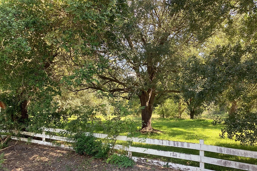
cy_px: 102
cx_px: 139
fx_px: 264
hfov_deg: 51.8
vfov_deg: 35.8
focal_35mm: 37
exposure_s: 1/120
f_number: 2.4
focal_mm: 3.3
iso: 32
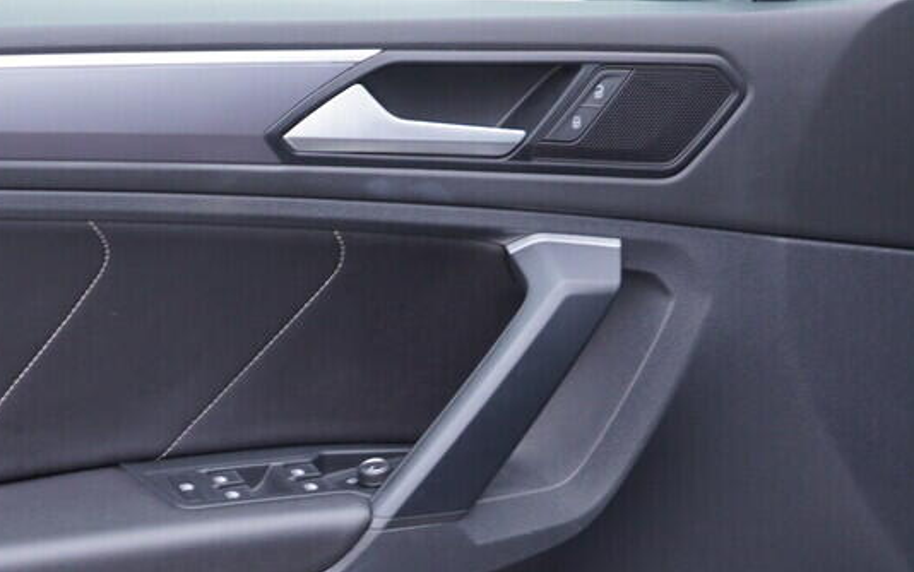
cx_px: 305
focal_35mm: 99
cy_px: 603
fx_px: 2467
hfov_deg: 20.9
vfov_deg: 13.0
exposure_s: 1/40
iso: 160
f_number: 2.8
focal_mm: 24
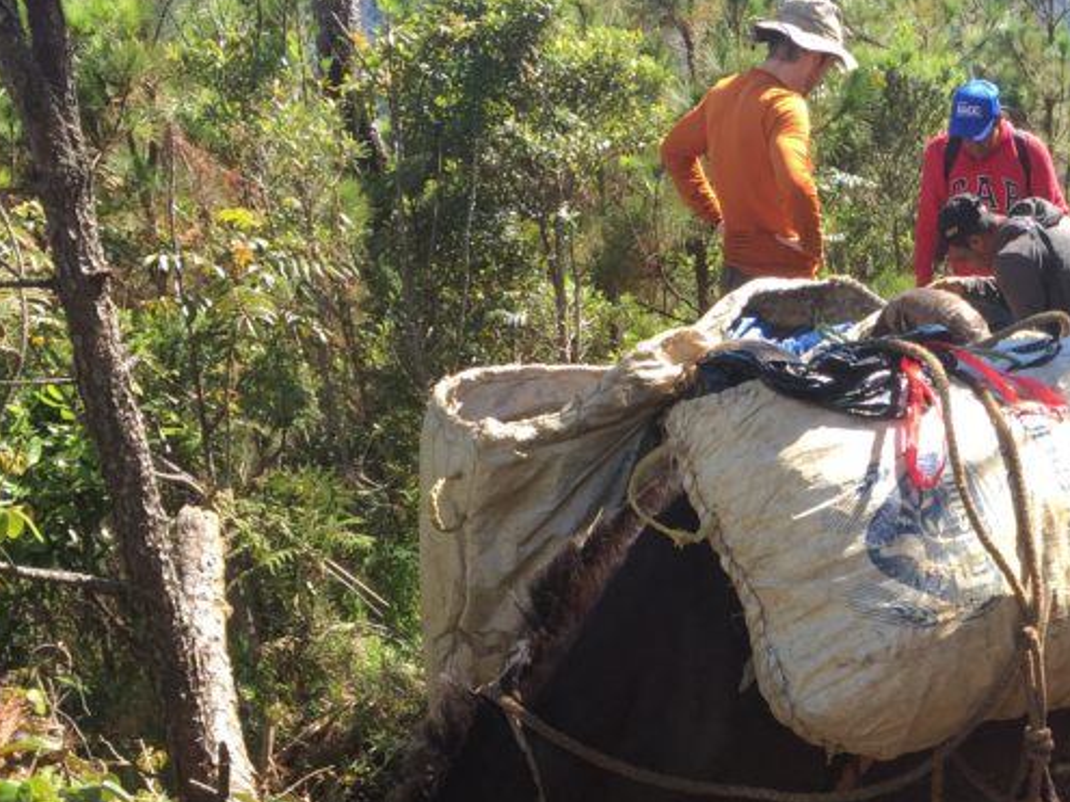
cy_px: 649
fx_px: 1854
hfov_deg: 30.4
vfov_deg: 24.0
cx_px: 1018
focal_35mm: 60
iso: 32
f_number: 2.2
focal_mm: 4.15
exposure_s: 1/403
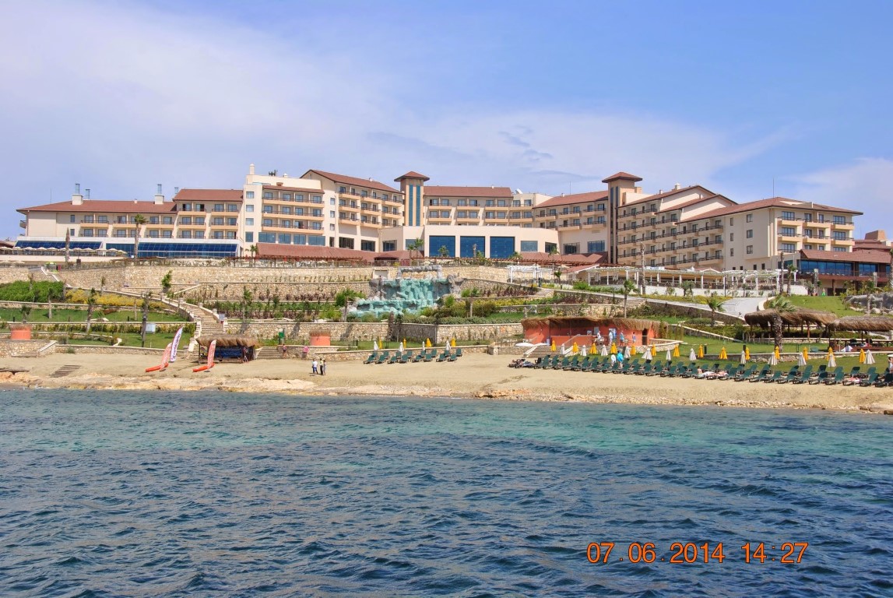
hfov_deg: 46.3
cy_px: 299
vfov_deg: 32.0
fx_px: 1043
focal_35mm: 42
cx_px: 446
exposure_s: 1/250
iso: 100
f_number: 8
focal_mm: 28
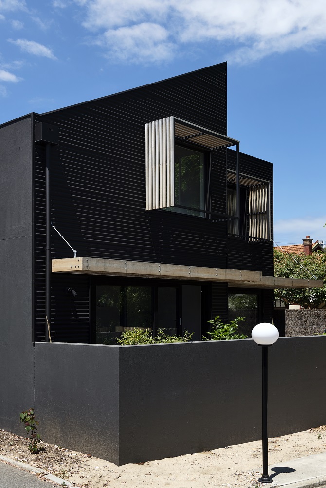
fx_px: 475
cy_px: 244
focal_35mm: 35
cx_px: 163
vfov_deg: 54.4
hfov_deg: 37.9
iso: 100
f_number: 11
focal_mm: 35
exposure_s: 1/200
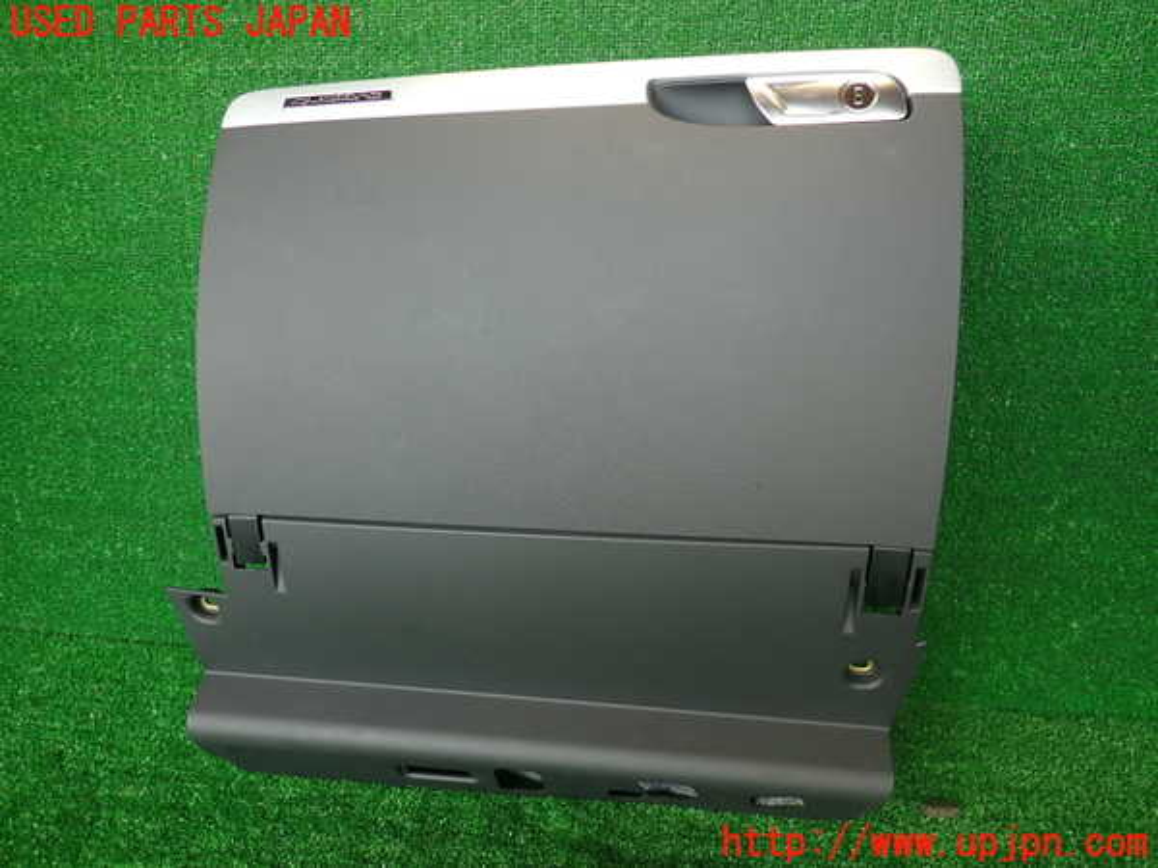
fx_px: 836
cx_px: 579
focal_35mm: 25
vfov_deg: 54.9
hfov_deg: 69.4
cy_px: 434
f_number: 2
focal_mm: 4.5
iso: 125
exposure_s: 1/60
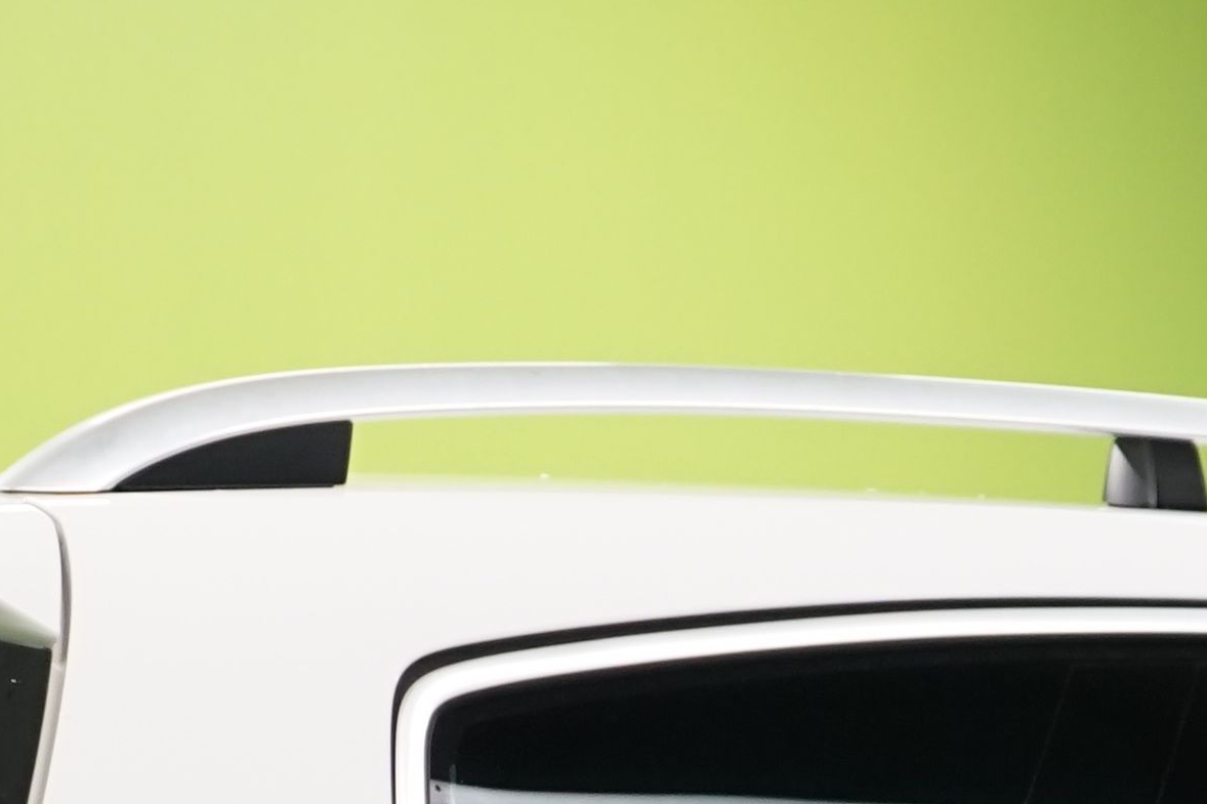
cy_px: 1952
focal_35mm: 163
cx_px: 586
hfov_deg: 12.6
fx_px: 5464
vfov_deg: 7.8
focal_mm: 32
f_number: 4.5
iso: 1000
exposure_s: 1/30
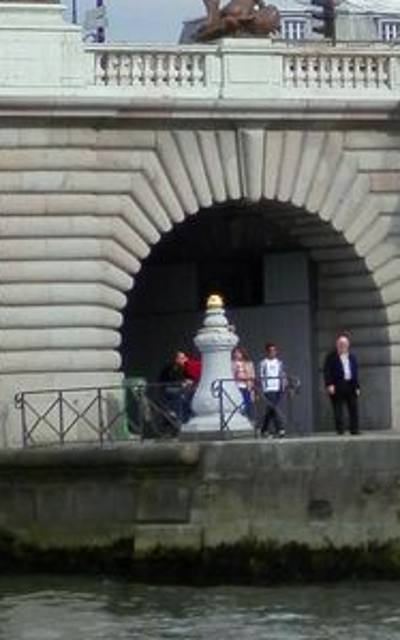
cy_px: -218
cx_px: 374
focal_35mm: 230
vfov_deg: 9.0
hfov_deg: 5.7
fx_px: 4010
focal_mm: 9.8
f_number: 4.1
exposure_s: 1/500
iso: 80
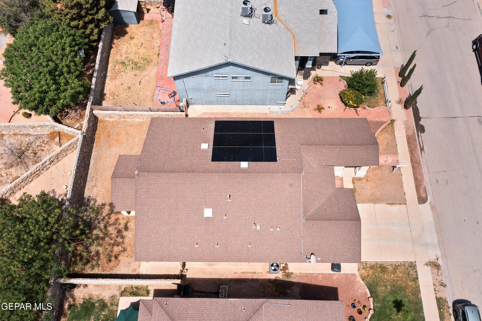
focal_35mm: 28
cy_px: 160
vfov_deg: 46.4
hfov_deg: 65.5
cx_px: 241
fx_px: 375
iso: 100
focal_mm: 10.26
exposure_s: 1/500
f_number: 5.6
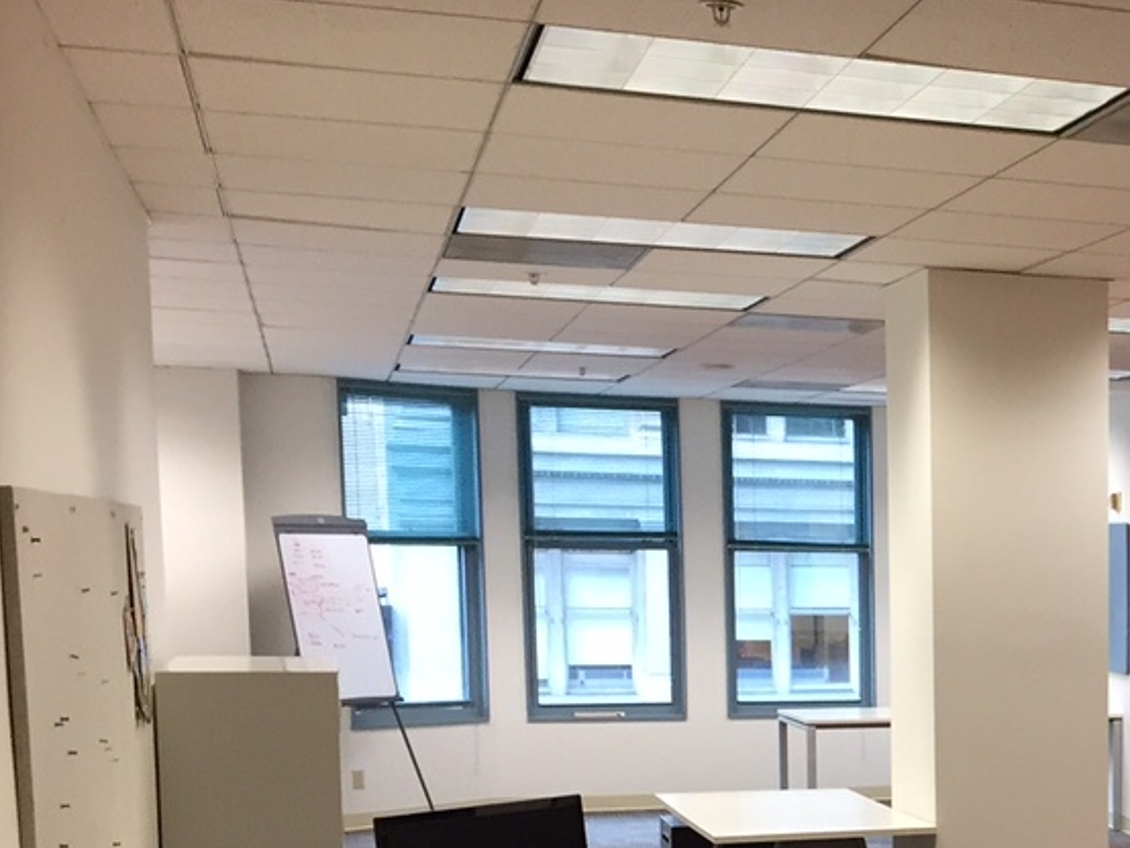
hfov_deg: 26.4
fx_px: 2188
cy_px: 819
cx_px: 1285
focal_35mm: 67
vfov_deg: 21.3
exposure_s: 1/30
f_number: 2.2
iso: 40
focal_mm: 4.15
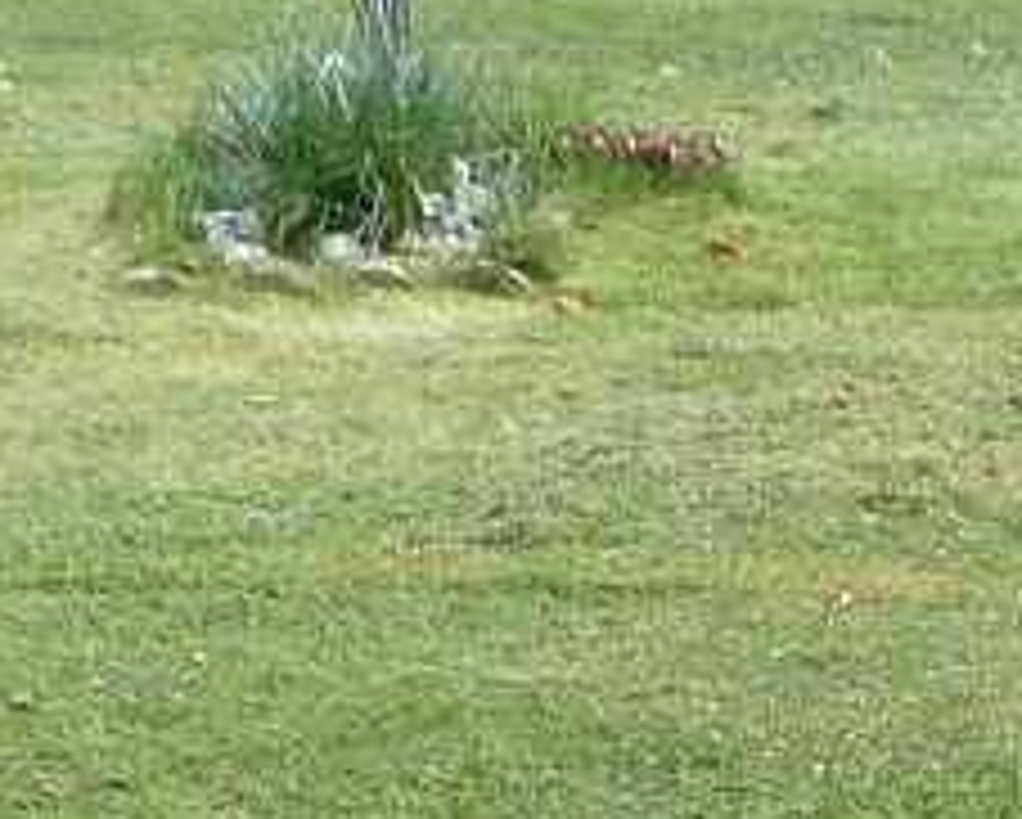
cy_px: 1861
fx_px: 4874
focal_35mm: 161
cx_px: 882
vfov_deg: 8.8
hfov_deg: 11.9
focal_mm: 4.1
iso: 80
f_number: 4
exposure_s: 1/160
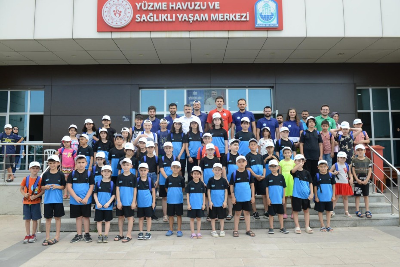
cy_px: 134
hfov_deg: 63.7
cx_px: 200
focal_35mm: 29
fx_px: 322
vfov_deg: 45.0
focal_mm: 29
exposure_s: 1/500
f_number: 6.3
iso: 640
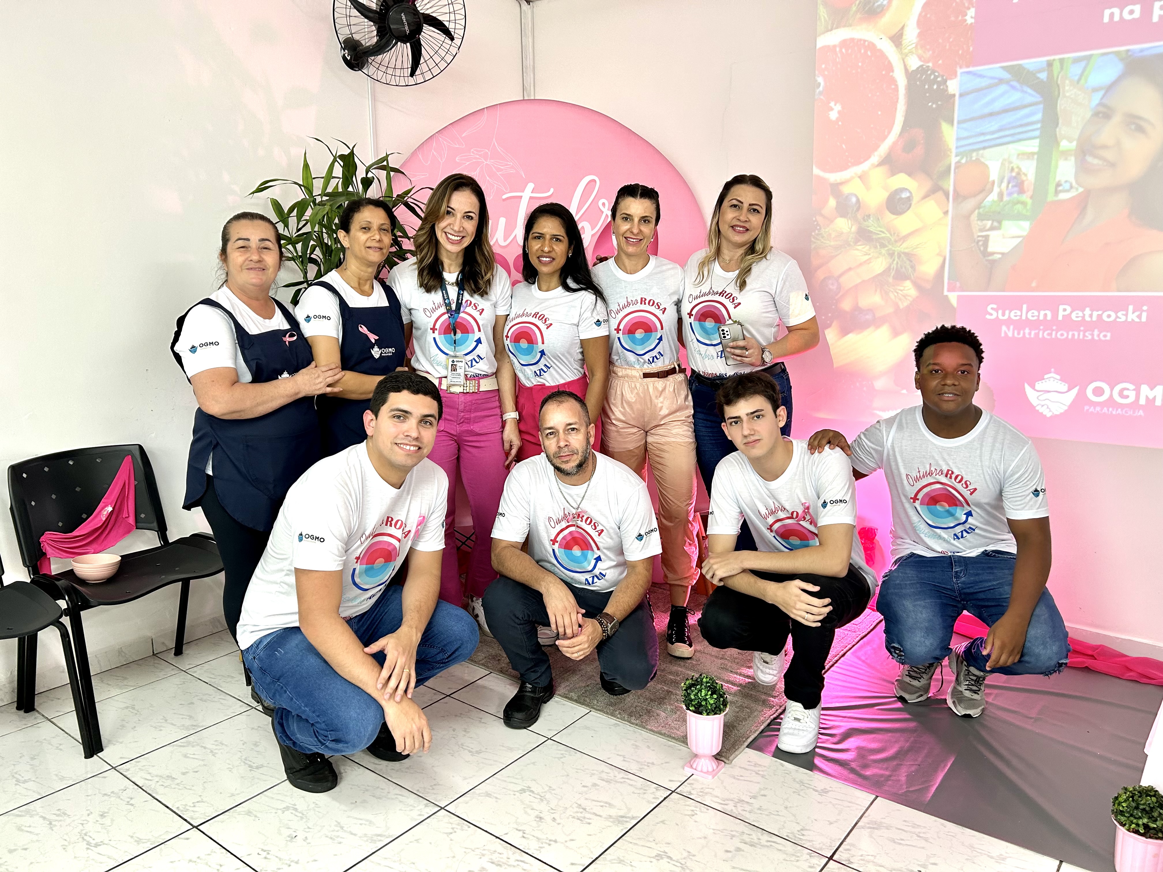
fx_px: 874
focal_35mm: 26
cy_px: 436
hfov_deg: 67.3
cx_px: 582
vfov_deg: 53.1
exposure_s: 1/60
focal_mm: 5.7
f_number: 1.5
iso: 100
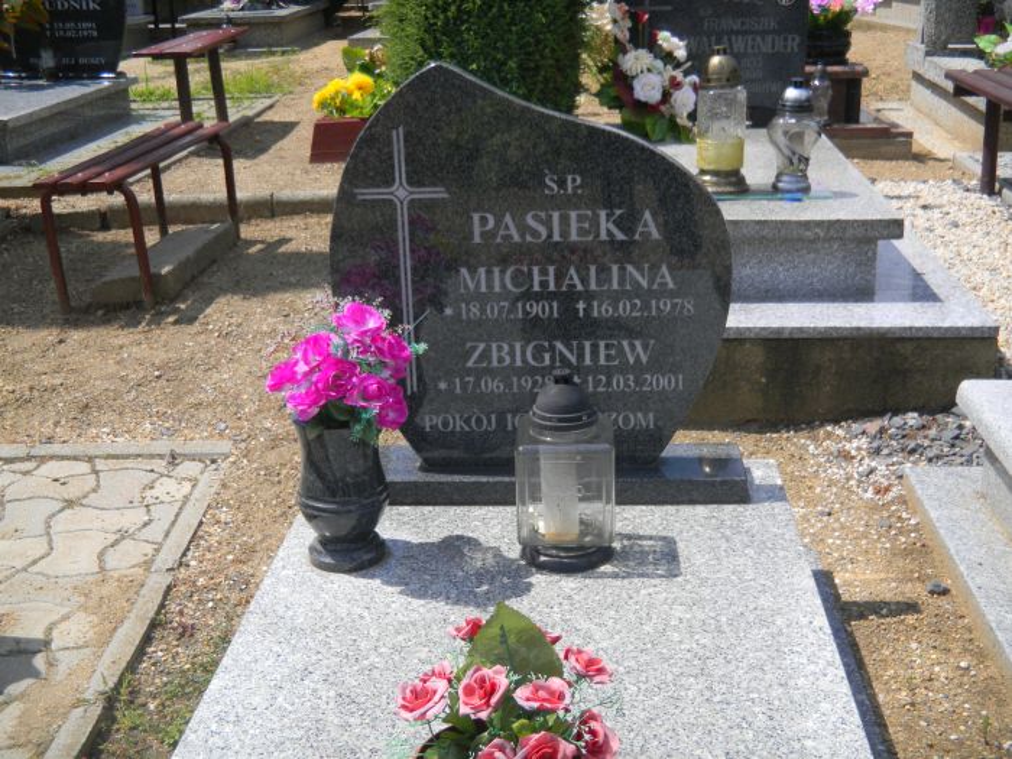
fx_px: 1345
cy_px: 380
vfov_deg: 31.5
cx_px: 506
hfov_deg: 41.2
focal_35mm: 46
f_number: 8.3
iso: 80
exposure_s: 1/182
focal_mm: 8.3
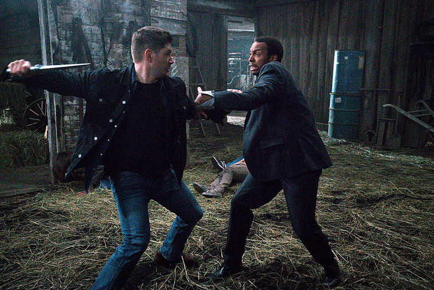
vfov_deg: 35.1
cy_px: 145
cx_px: 217
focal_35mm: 38
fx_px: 458
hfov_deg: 50.7
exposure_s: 1/250
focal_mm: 38
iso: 20000
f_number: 6.3
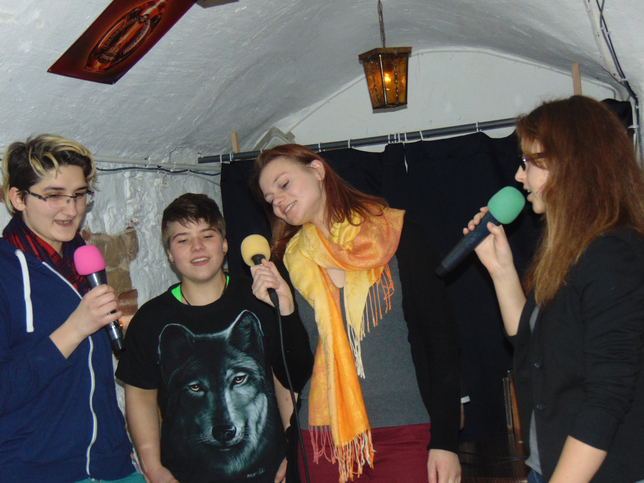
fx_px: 1135
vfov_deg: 24.0
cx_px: 325
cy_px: 240
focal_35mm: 61
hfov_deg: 31.7
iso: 250
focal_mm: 10.8
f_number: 3.6
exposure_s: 1/8
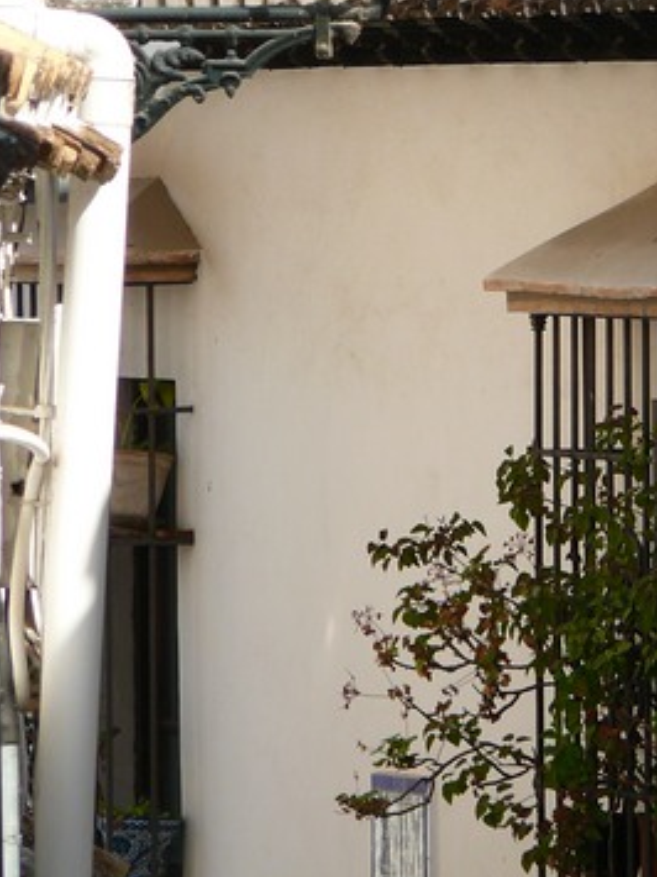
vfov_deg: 3.8
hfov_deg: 2.9
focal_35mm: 516
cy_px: 166
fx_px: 13066
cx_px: 531
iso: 100
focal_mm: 51.6
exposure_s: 1/200
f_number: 4
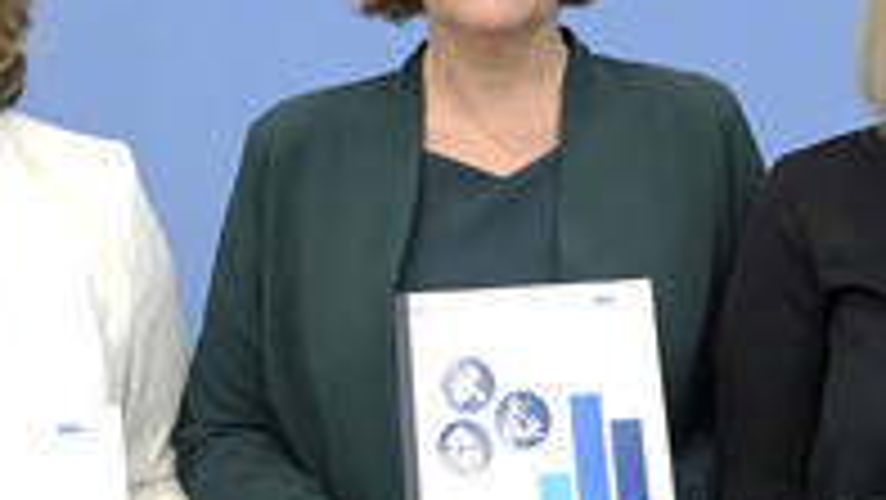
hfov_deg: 25.3
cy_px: 302
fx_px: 1974
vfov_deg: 14.4
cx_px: 465
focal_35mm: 84
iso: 4000
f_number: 6.3
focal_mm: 35
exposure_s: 1/500
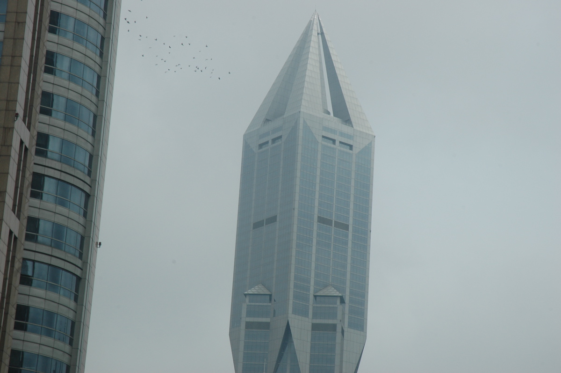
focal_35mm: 105
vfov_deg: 13.0
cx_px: 280
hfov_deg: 19.5
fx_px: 1634
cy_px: 186
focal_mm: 70
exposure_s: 1/640
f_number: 13
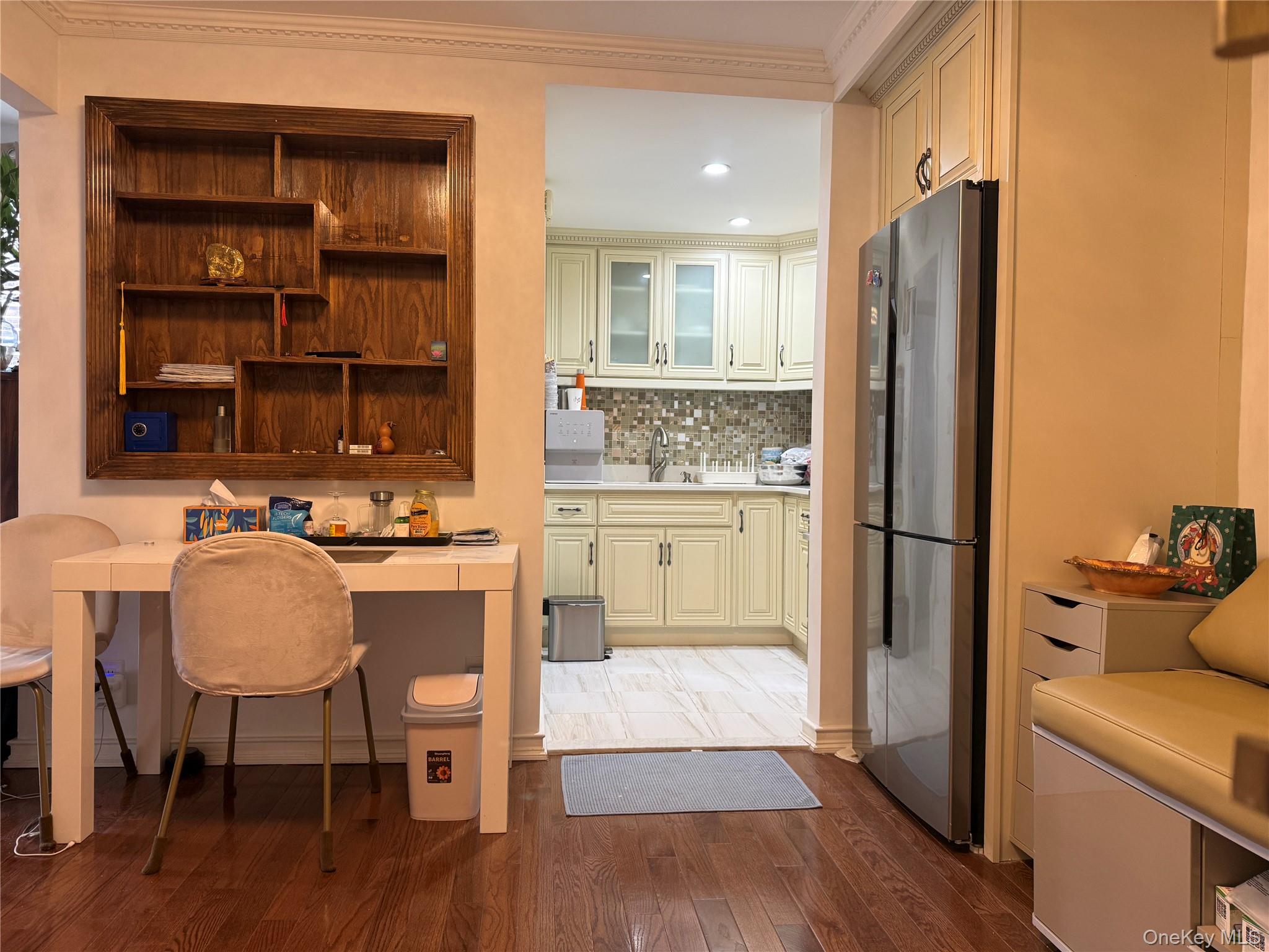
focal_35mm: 24
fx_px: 880
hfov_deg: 71.6
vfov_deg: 56.8
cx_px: 634
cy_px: 476
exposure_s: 1/60
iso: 125
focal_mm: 6.76
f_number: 1.78
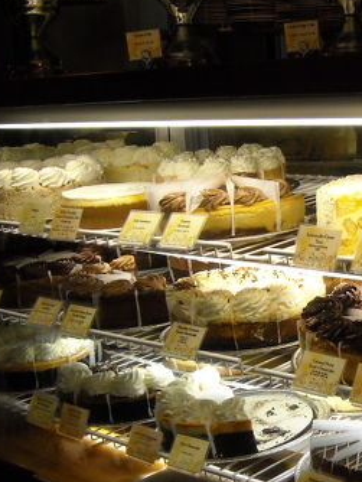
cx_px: 335
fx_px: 947
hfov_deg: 21.1
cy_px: 330
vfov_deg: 28.3
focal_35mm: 68
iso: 154
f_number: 2.8
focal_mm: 5.7
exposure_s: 1/60
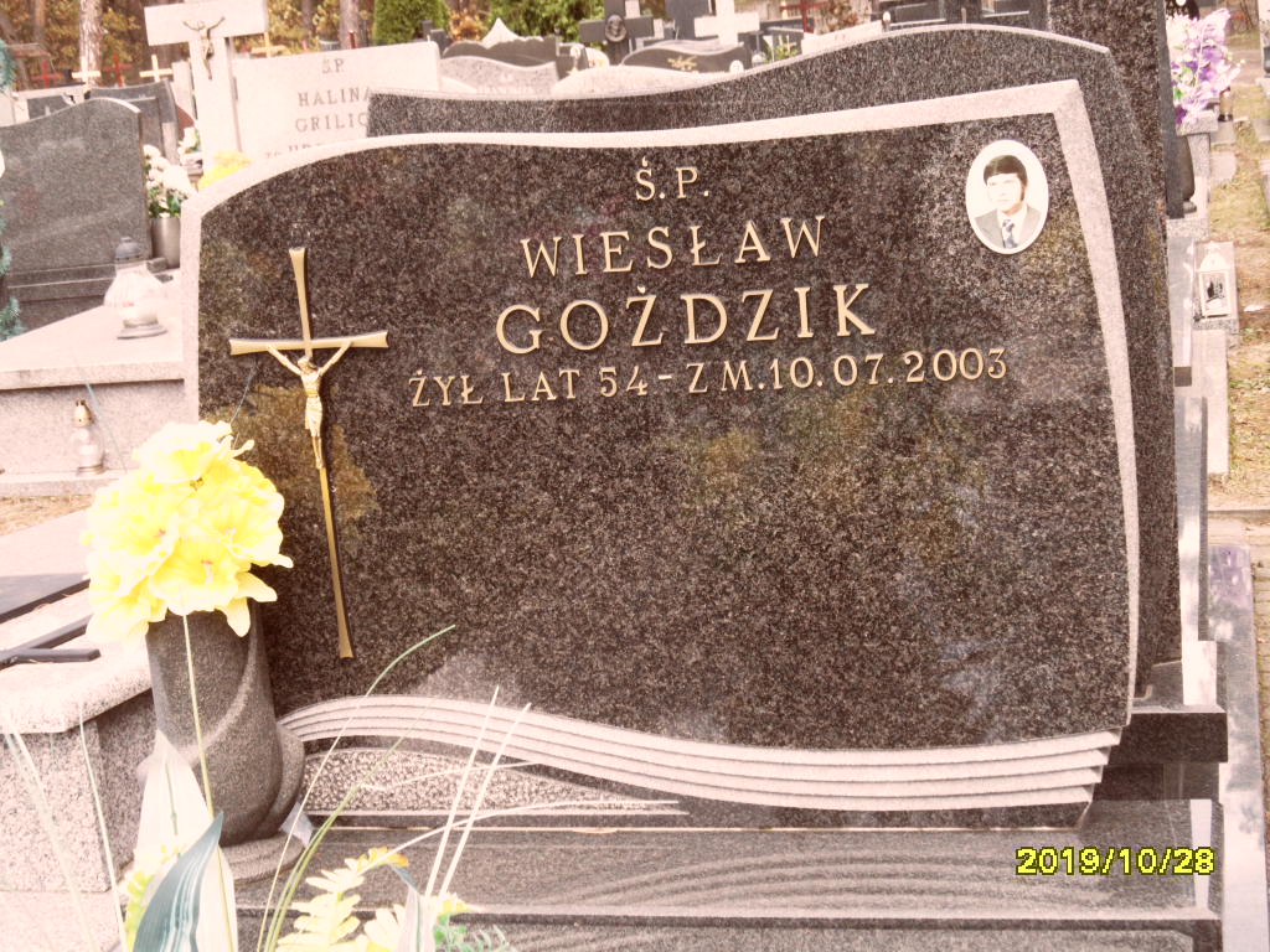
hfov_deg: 32.2
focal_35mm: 60
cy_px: 476
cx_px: 635
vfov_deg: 24.4
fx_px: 2201
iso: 100
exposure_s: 1/60
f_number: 4
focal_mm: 10.3
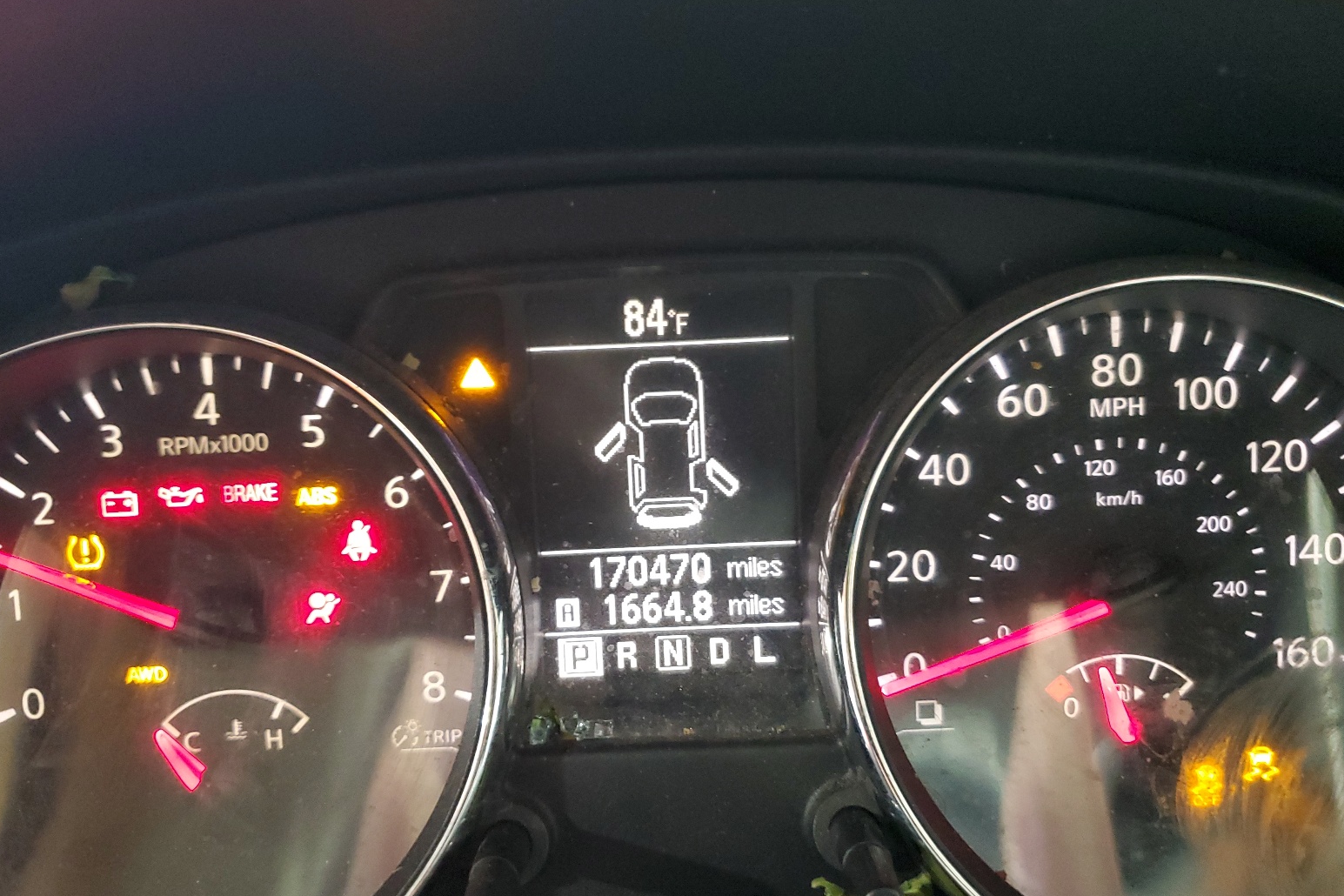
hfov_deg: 65.5
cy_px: 482
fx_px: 1045
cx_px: 675
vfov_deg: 46.4
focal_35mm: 28
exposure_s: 1/24
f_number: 1.5
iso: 307
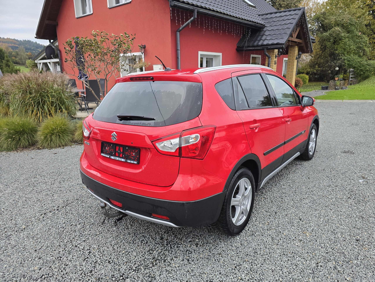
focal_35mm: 23
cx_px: 188
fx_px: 249
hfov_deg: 73.9
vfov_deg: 58.9
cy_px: 141
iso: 200
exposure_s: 1/180
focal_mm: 6.3
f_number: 1.7
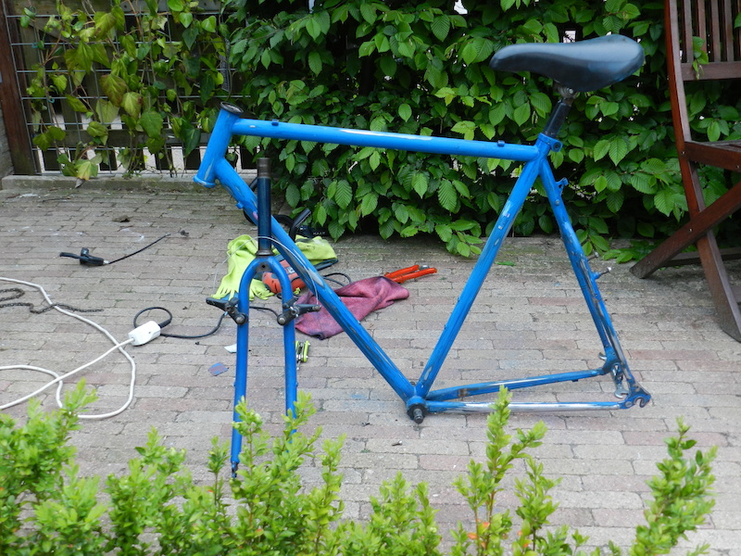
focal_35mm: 38
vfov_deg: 37.7
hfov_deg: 49.0
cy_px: 278
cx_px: 370
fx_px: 813
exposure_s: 1/30
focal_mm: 6.7
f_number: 4
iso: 280
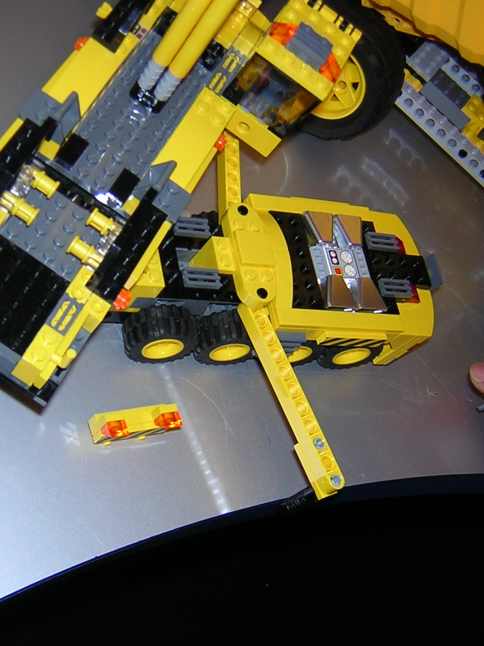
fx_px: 913
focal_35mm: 49
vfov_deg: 38.9
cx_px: 139
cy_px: 318
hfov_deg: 29.3
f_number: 2.6
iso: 100
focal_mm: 4.7
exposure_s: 1/60.1
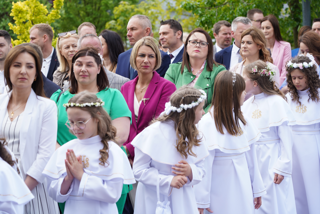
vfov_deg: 13.0
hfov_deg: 19.5
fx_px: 933
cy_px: 107
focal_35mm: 105
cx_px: 160
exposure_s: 1/160
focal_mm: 105
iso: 100
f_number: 5.6
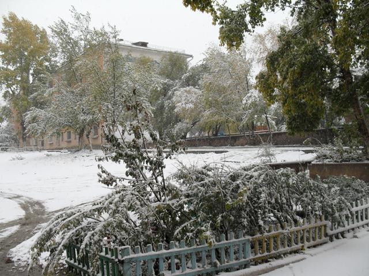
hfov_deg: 49.0
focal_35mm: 38
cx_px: 184
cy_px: 138
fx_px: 405
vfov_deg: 37.7
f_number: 2.8
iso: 80
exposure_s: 1/180
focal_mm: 6.3
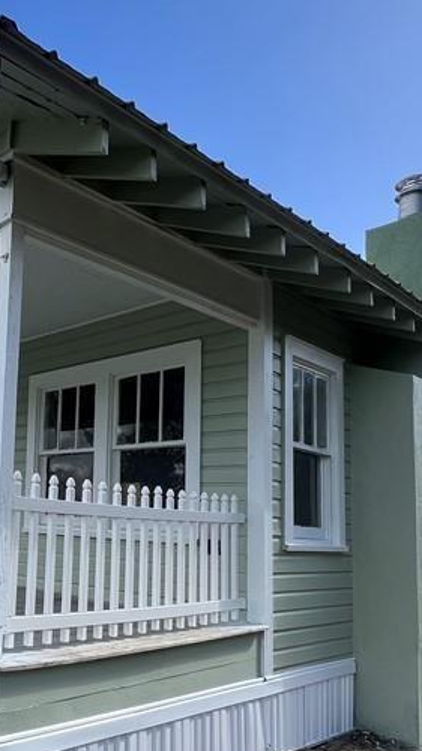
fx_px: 577
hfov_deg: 34.1
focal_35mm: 29
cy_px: 455
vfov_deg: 65.4
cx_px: -56
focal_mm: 1.57
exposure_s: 1/747
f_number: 1.8
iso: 32
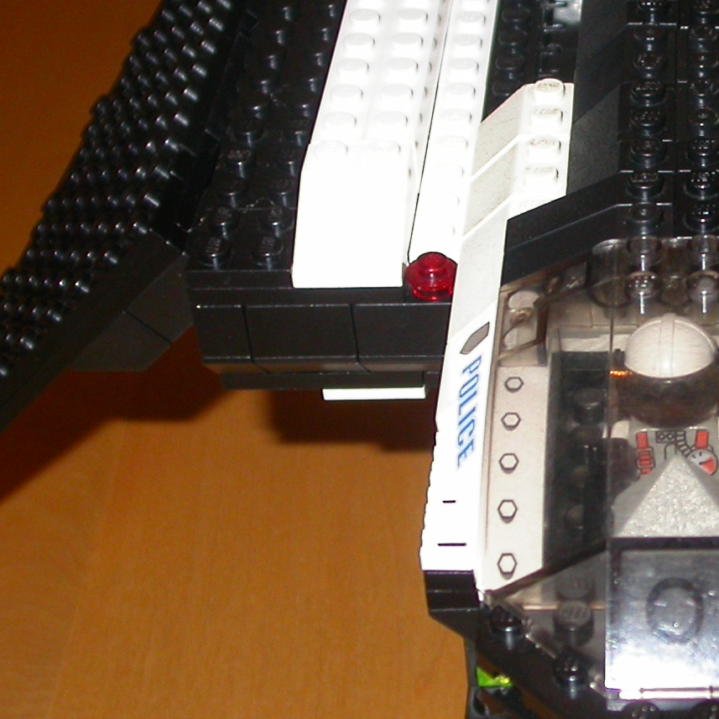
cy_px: 309
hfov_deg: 19.1
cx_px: 668
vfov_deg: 19.5
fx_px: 2091
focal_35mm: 89
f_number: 2.6
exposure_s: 1/60
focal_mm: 7.85
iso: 100
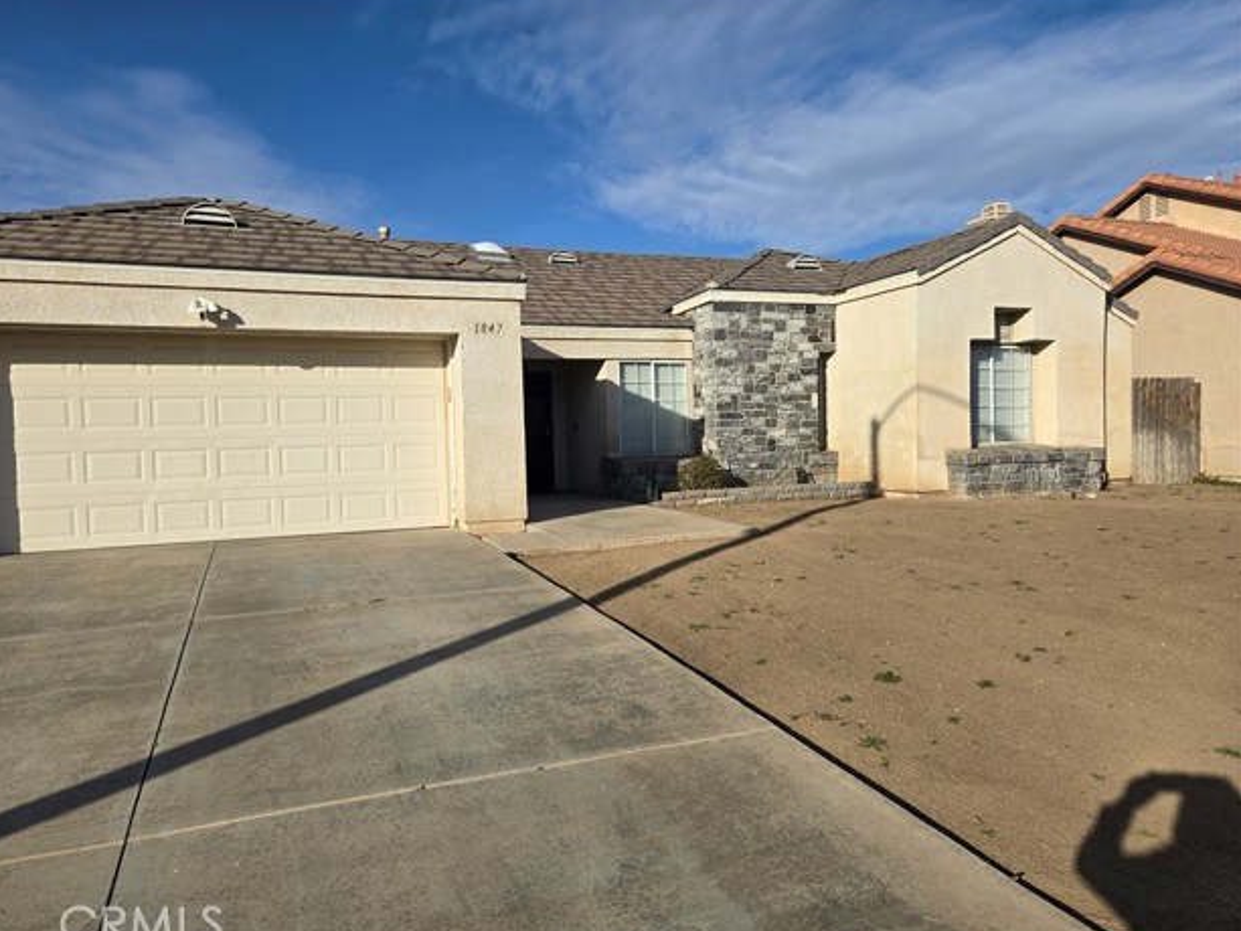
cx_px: 595
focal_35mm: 24
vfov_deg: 56.8
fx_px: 861
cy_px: 468
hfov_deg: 71.6
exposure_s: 1/3168
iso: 25
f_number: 1.8
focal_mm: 5.4
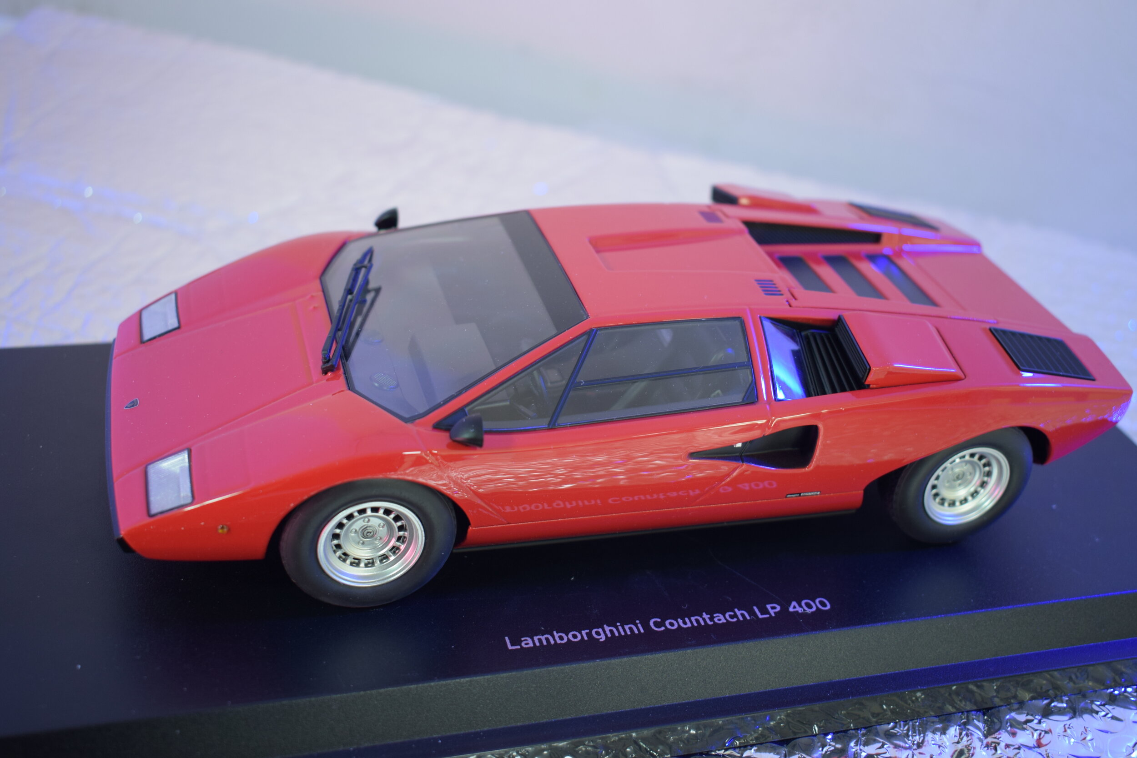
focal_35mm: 44
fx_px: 1374
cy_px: 379
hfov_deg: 45.0
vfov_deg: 30.9
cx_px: 568
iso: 400
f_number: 4.2
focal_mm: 29
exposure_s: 1/60
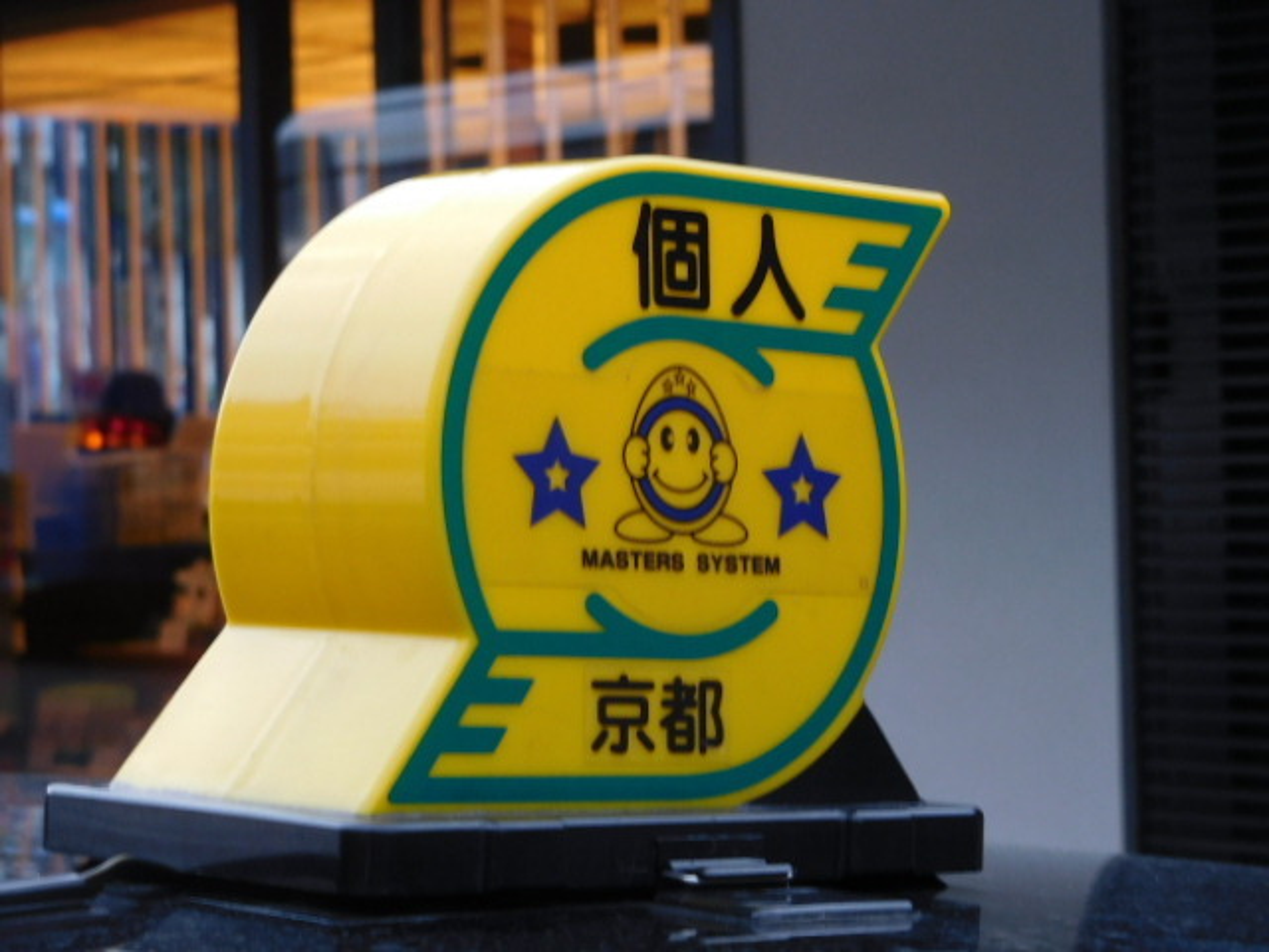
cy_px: 476
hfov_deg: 19.6
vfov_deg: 14.8
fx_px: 3666
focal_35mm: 100
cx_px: 634
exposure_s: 1/30
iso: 125
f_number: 4.8
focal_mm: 17.8
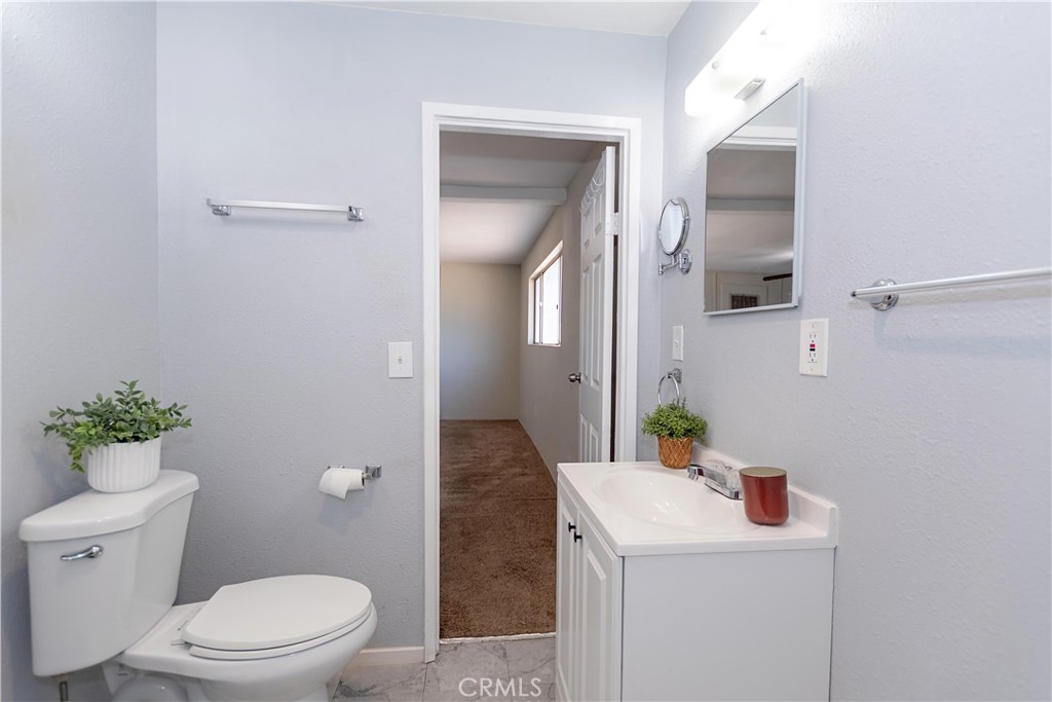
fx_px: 438
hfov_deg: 100.4
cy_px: 351
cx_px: 526
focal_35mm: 15
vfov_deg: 77.3
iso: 200
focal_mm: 10
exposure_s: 1/100
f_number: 3.5
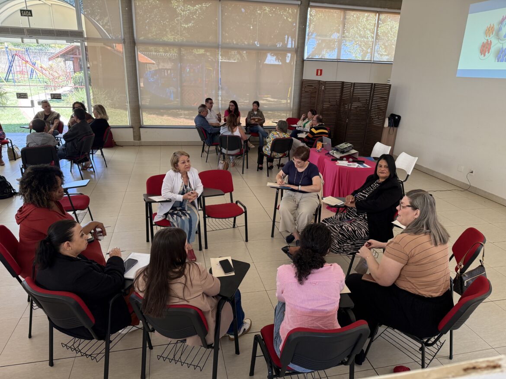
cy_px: 190
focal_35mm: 24
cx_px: 253
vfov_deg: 56.8
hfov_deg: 71.6
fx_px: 351
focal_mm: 6.76
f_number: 1.78
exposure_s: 1/97
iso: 200
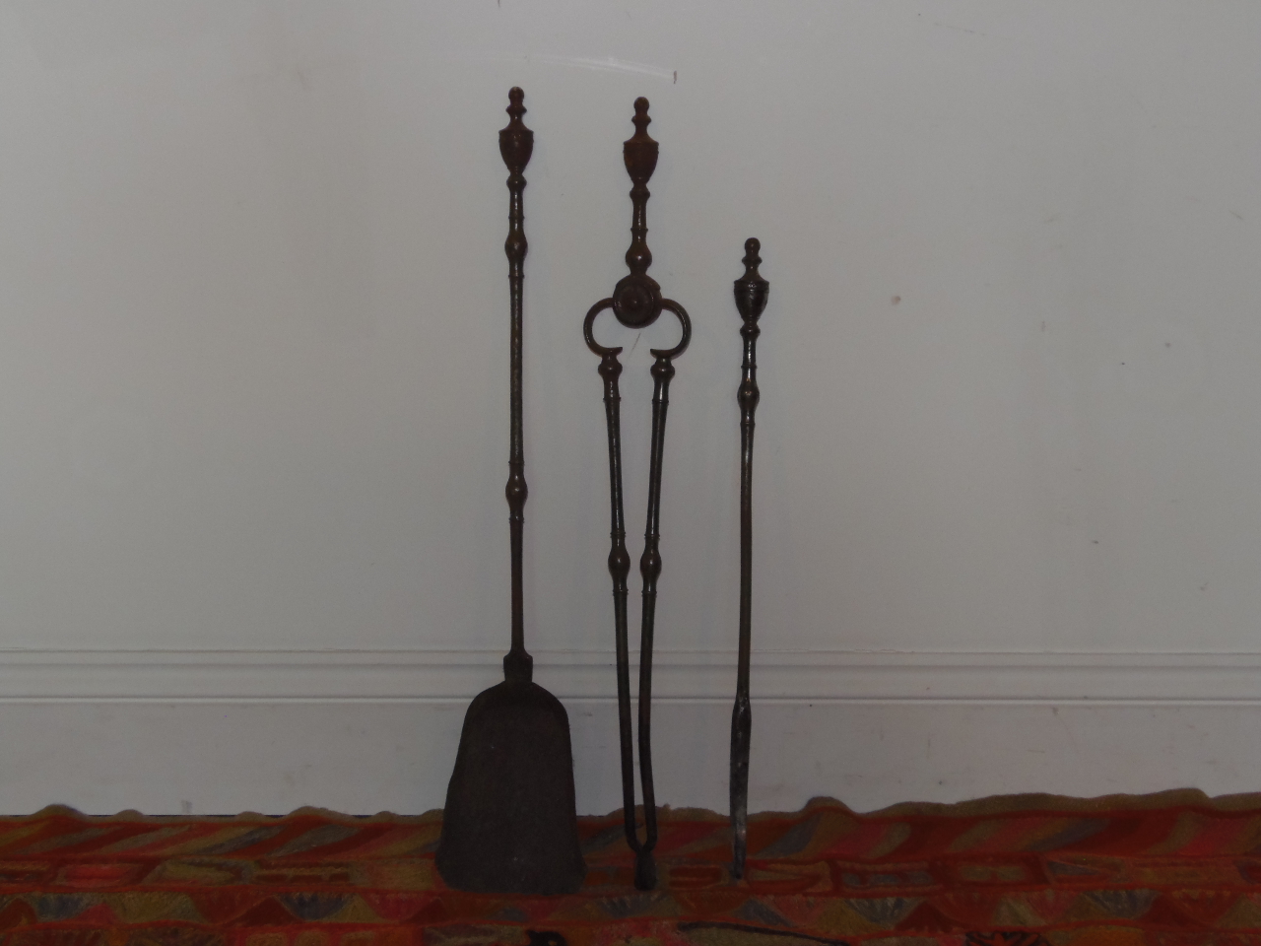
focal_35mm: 49
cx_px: 630
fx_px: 1785
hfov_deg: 38.9
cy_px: 473
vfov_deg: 29.7
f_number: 3.8
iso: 200
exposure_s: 1/30
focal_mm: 9.1
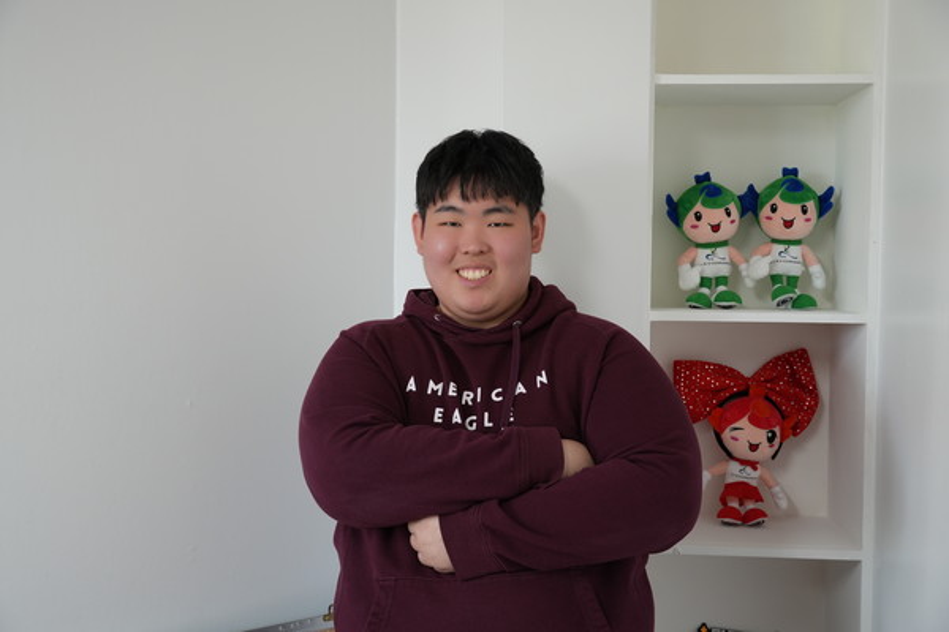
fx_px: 1186
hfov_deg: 43.6
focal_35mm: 45
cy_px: 316
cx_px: 474
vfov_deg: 29.9
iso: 400
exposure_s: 1/50
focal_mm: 30
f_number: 4.5
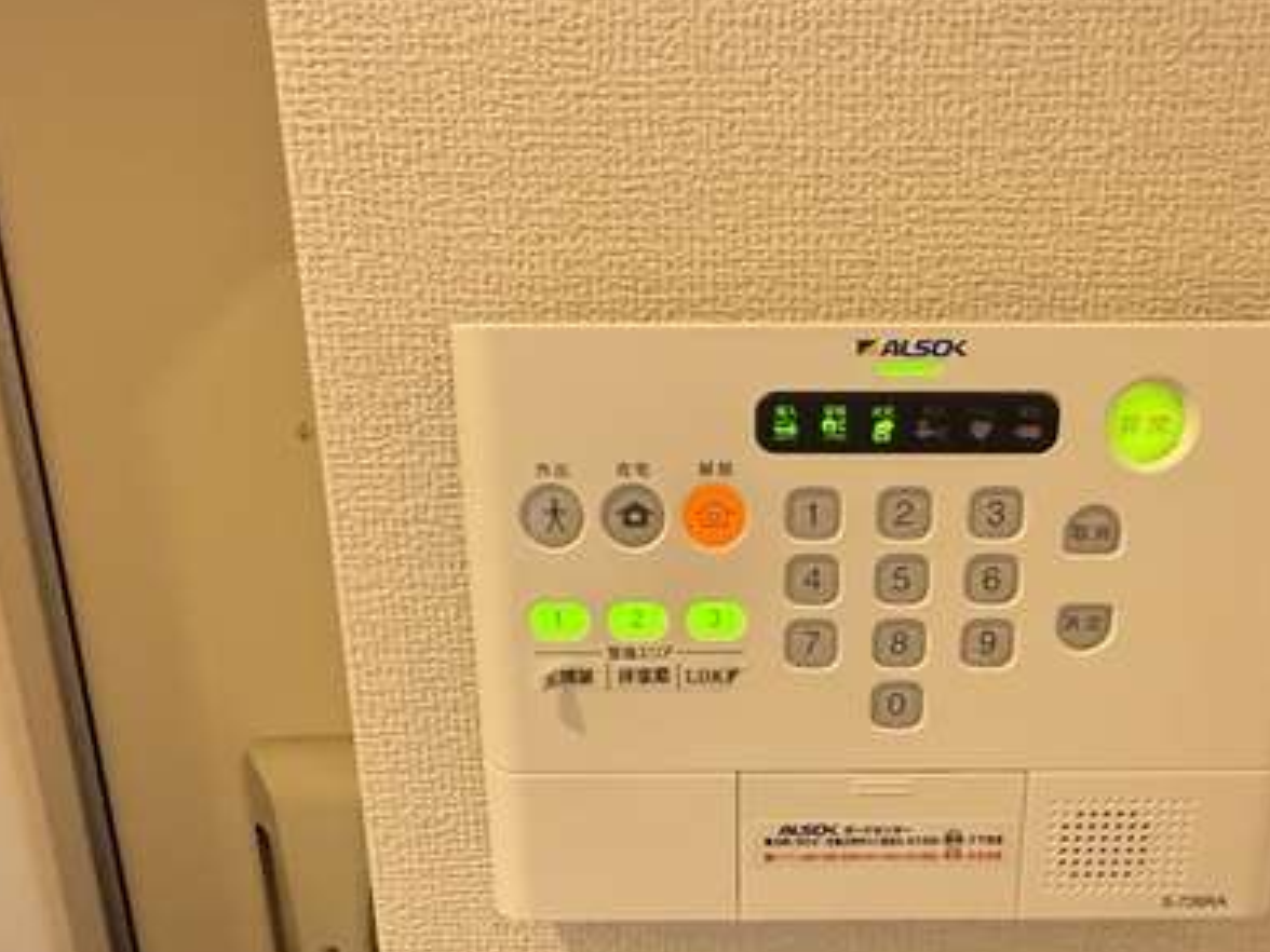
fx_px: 917
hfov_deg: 68.7
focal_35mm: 25
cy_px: 610
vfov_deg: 54.1
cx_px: 761
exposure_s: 1/60
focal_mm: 2.22
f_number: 2.2
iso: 500
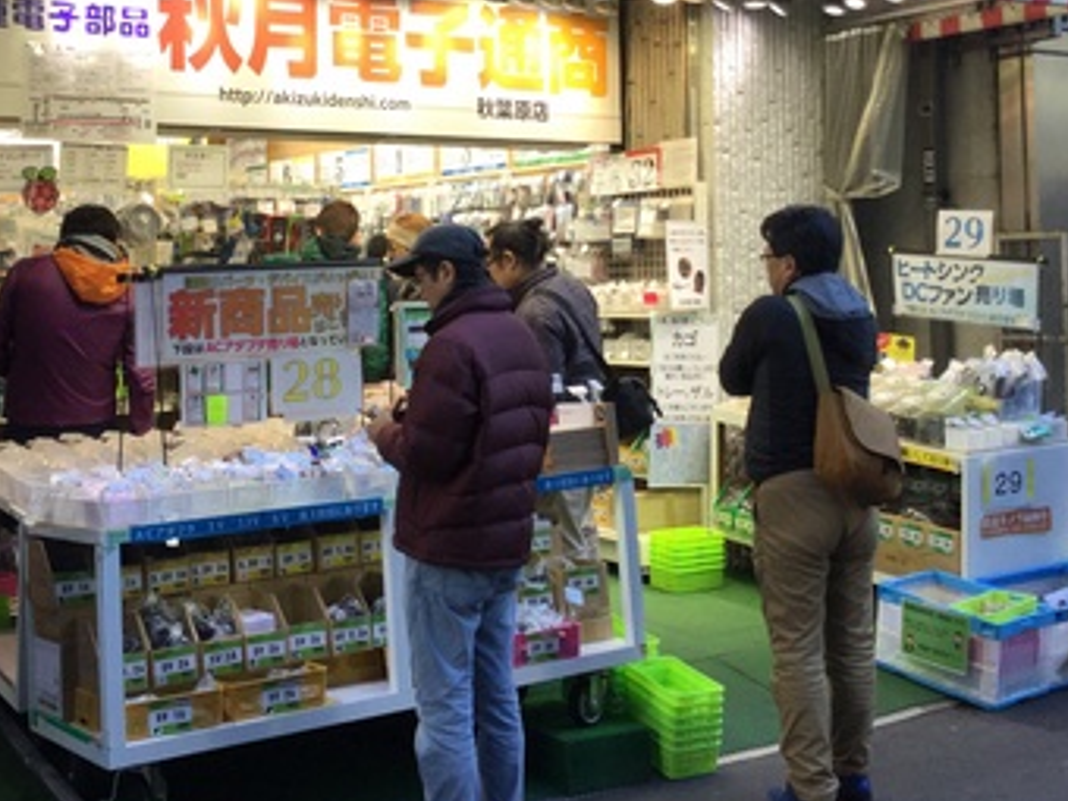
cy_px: 201
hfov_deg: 37.4
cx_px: 468
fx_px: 1573
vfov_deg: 28.2
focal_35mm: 51
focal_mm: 3.3
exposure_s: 1/120
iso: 50
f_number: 2.4
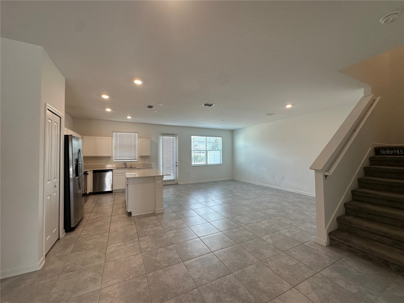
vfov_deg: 85.7
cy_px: 152
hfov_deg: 102.1
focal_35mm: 14
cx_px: 202
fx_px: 163
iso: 100
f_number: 2.2
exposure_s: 1/120
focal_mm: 2.22
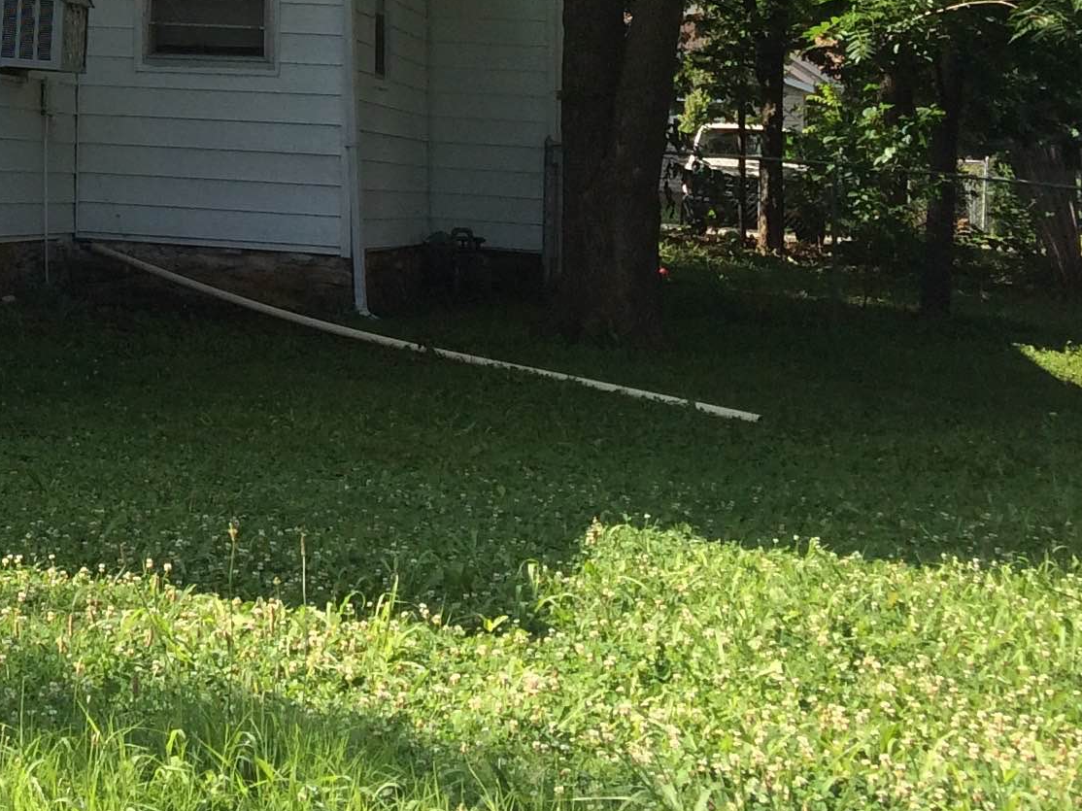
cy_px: -263
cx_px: -348
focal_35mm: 85
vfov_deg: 16.4
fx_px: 2656
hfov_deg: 20.8
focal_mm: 4.15
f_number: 2.2
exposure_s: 1/977
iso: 32
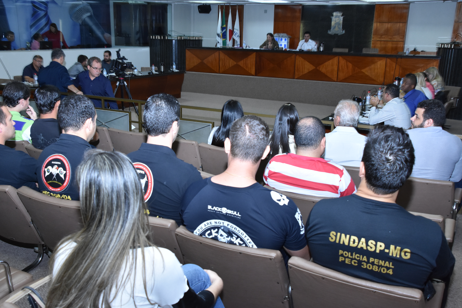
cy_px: 154
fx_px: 462
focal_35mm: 36
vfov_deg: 36.9
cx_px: 231
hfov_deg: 53.1
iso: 1250
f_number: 6.3
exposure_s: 1/125
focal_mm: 24
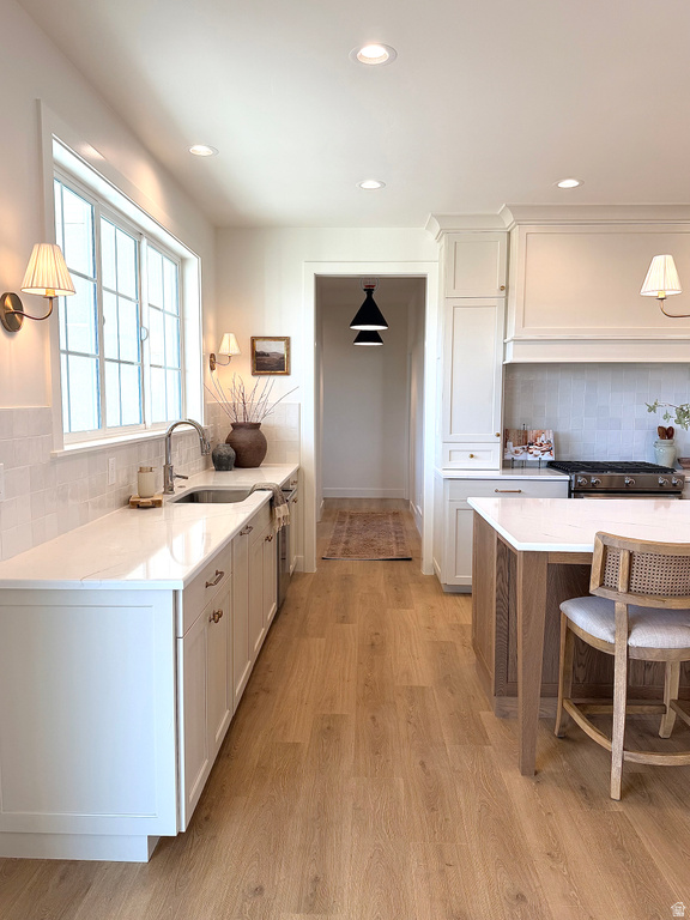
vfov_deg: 71.6
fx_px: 638
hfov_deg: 56.8
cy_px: 460
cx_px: 345
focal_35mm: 24
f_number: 1.78
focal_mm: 6.76
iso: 64
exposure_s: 1/247
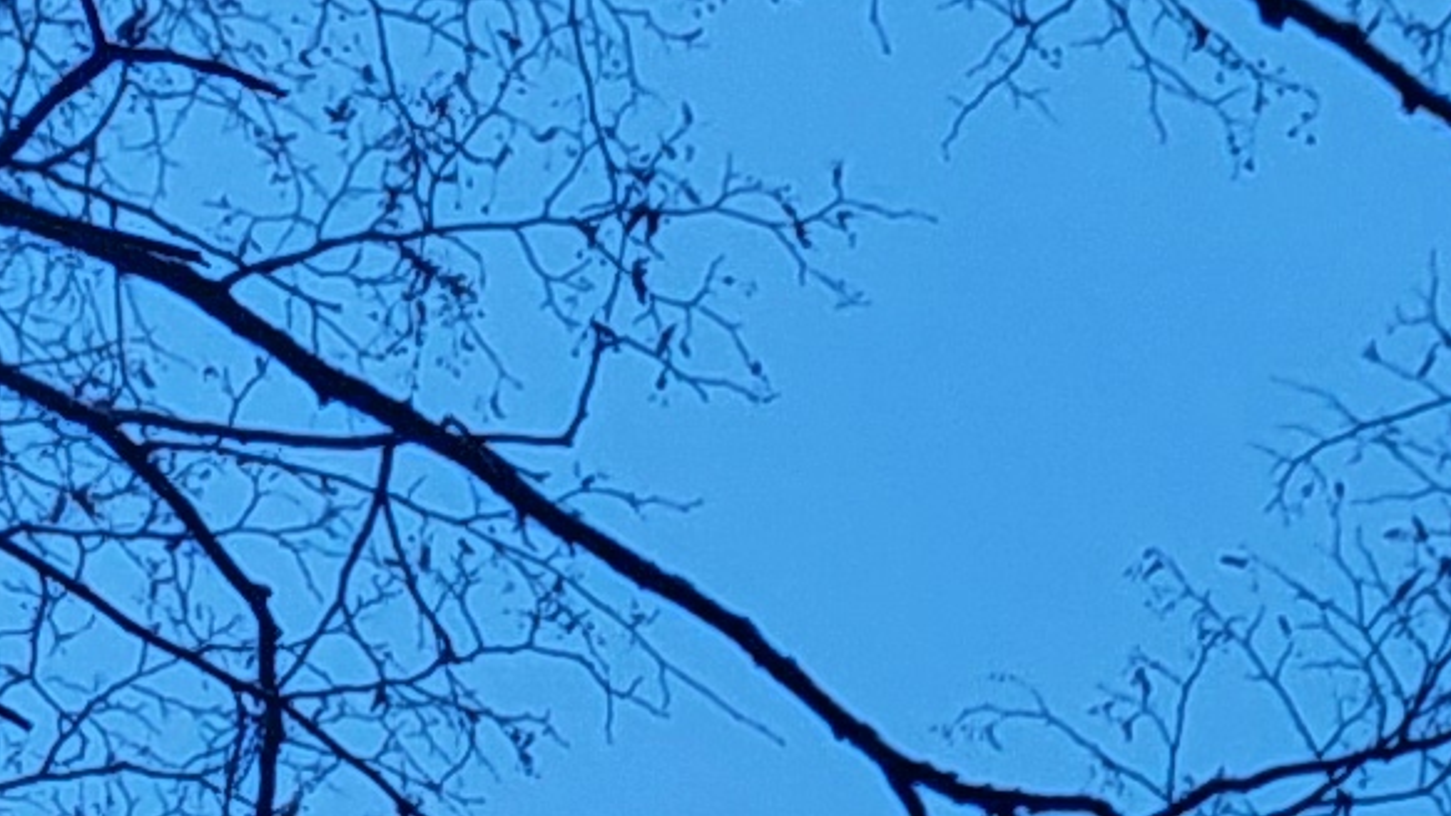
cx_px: 4214
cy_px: 3864
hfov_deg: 8.5
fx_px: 8311
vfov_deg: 4.8
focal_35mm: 216
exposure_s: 1/614
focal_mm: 5.23
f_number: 1.8
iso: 40
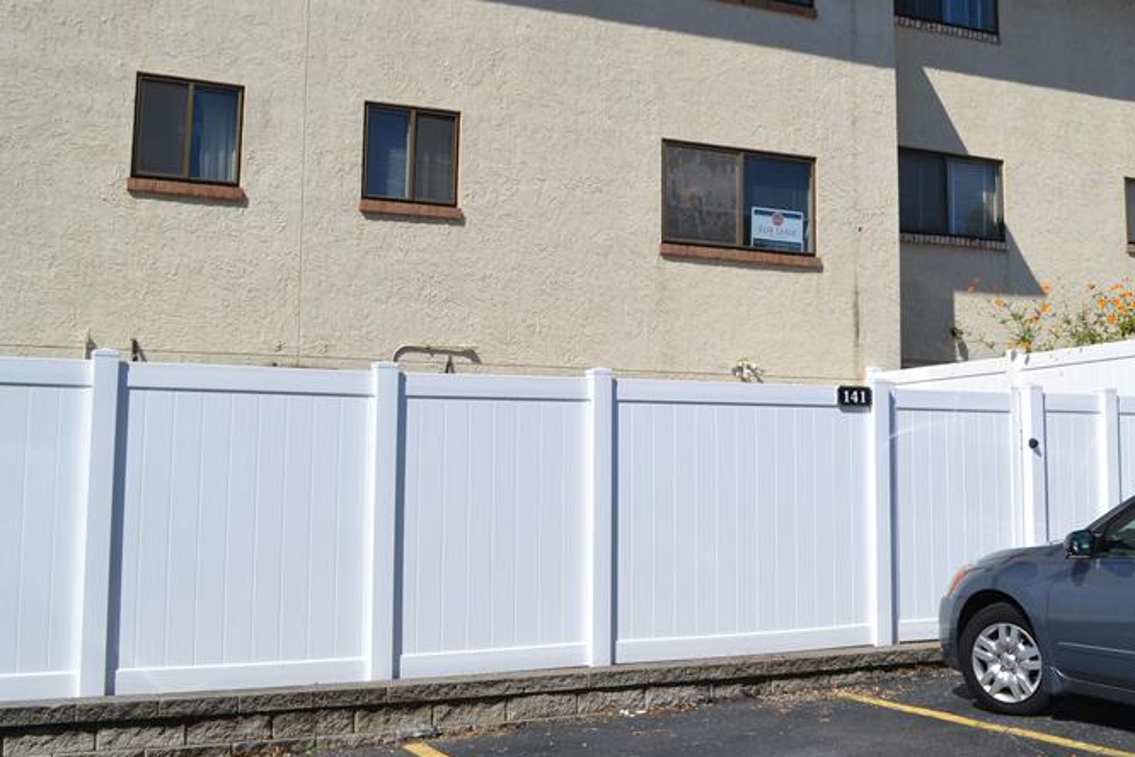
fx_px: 1387
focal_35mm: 44
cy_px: 263
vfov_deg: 30.3
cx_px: 803
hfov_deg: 43.5
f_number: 9
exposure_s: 1/320
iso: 100
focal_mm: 18
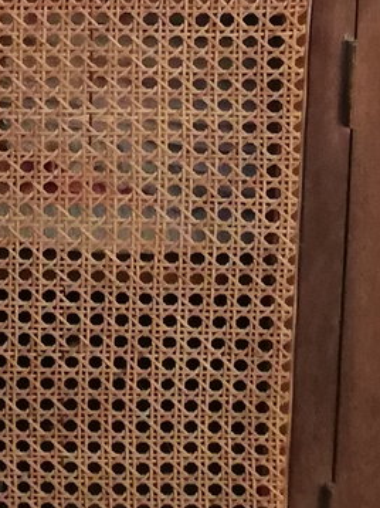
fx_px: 2359
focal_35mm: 161
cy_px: -815
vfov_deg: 10.2
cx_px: -549
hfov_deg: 8.4
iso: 320
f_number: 2.2
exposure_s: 1/33.3
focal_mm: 3.81
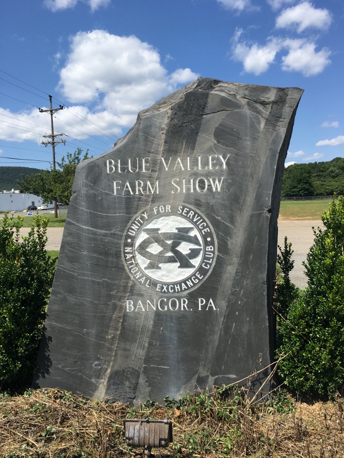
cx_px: 172
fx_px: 384
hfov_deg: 48.2
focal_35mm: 29
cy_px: 229
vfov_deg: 61.7
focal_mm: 4.15
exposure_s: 1/1876
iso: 25
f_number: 2.2
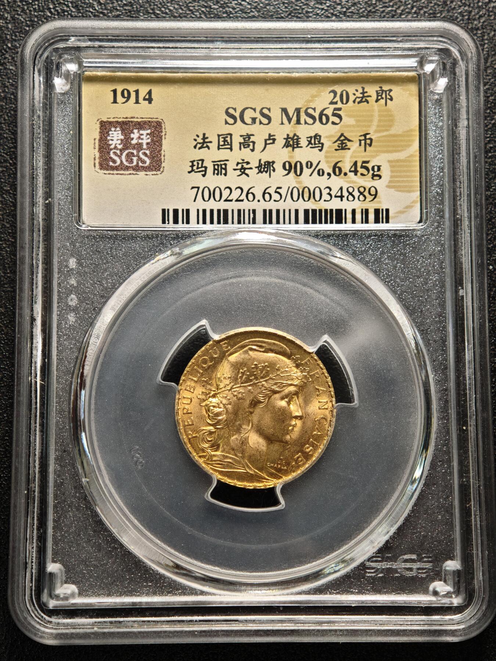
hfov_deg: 24.4
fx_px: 1146
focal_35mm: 60
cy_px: 330
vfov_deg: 32.2
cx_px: 248
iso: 500
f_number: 2
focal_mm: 9
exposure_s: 1/109
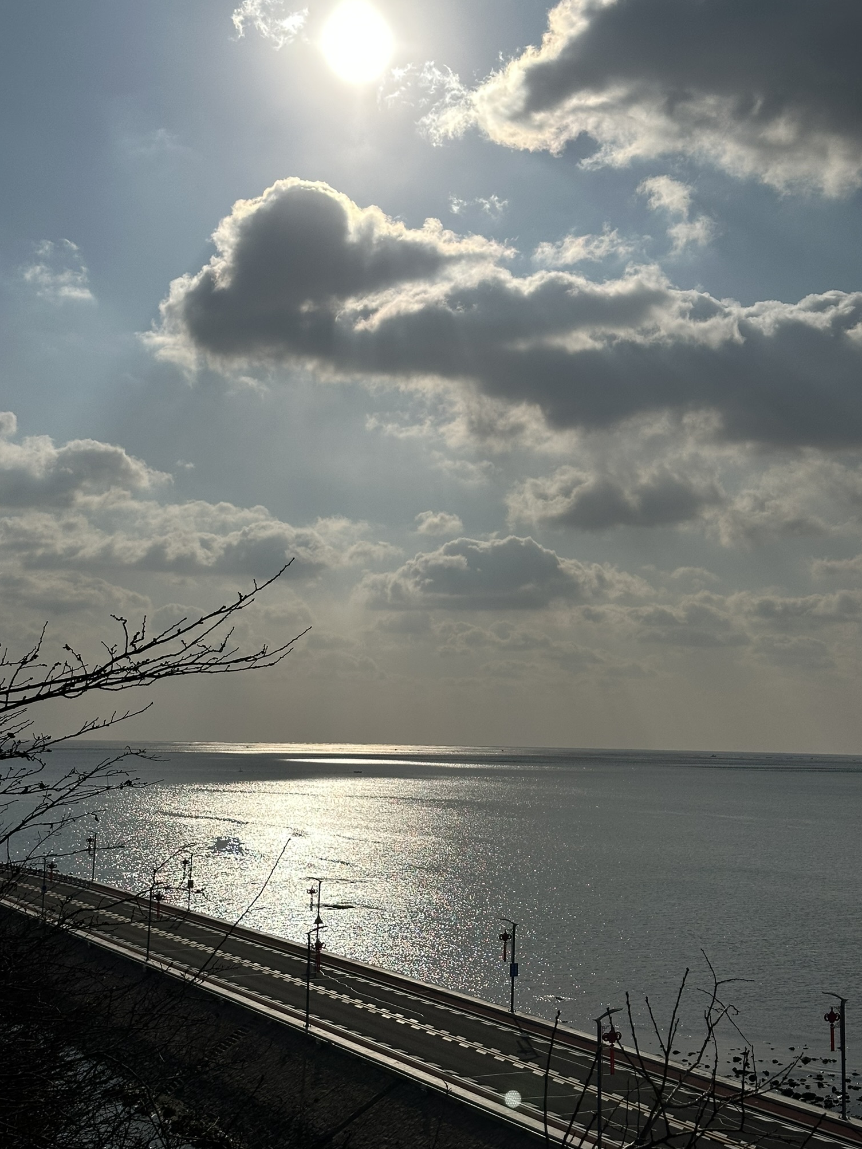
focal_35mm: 49
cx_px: 435
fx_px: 1627
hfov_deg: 29.7
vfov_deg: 38.9
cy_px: 576
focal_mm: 6.86
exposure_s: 1/41667
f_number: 1.78
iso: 50
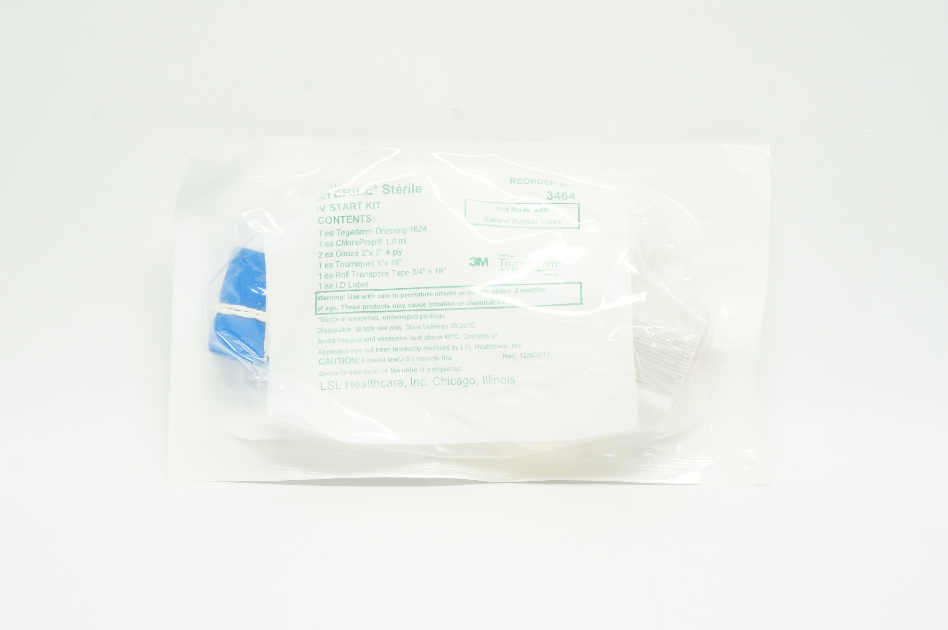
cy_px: 315
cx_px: 474
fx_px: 1539
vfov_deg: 23.1
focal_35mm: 58
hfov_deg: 34.2
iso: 400
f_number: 11
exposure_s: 1/15
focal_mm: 39
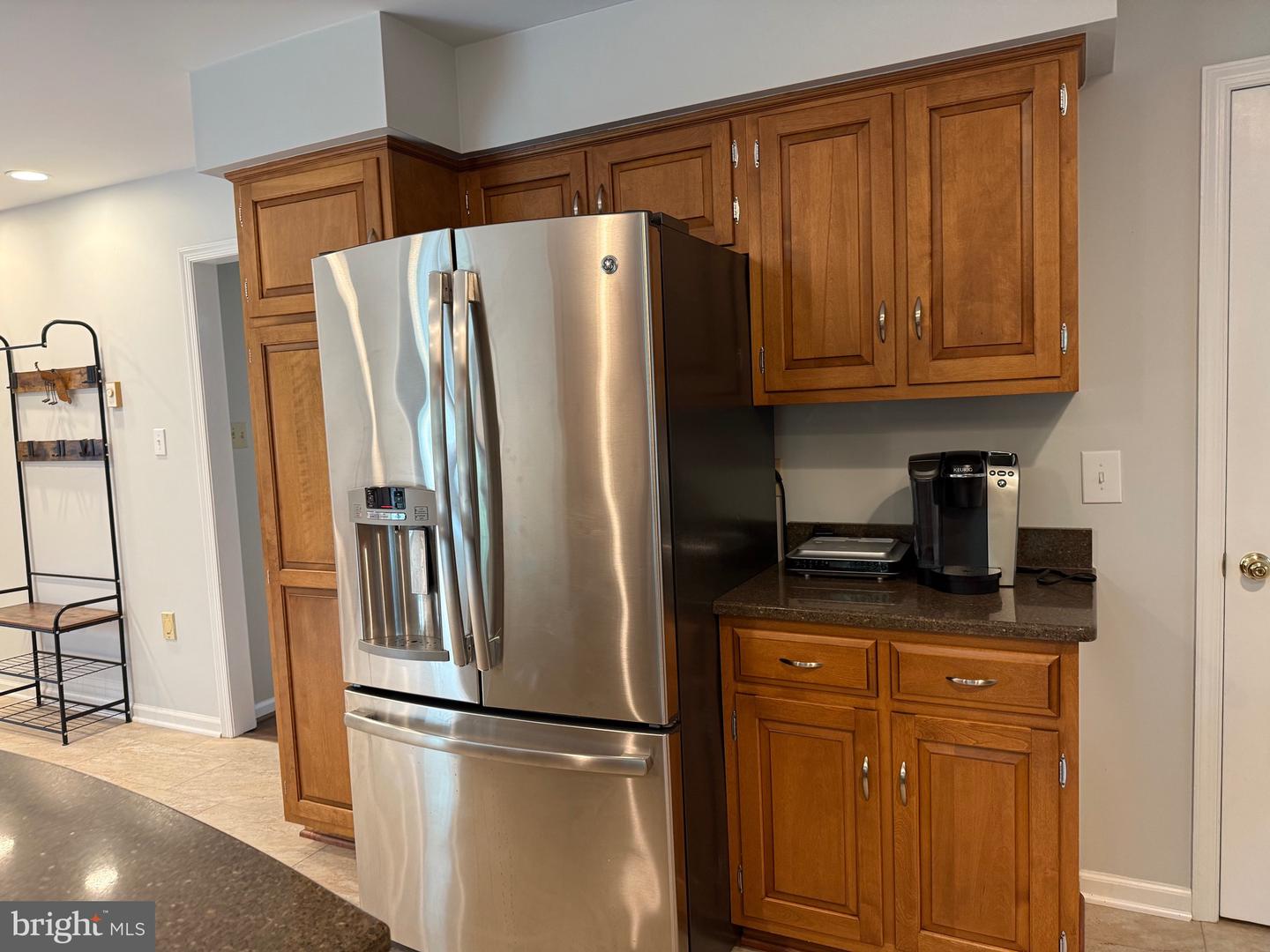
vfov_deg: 56.8
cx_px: 635
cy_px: 476
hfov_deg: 71.6
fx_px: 881
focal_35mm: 24
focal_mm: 6.76
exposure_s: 1/60
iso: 250
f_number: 1.78
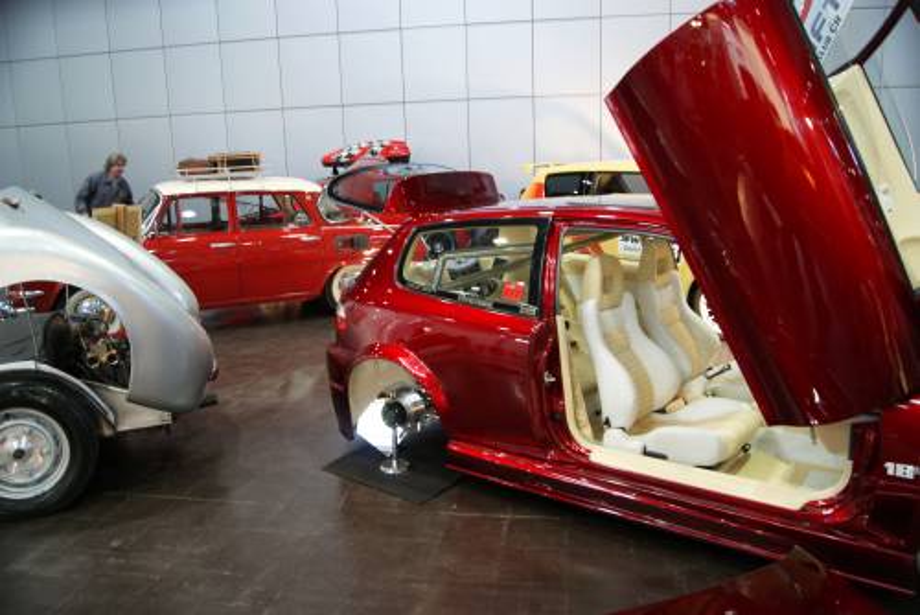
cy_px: 308
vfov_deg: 48.0
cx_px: 460
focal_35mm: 27
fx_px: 690
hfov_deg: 67.4
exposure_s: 1/25
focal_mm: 18
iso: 400
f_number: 3.5
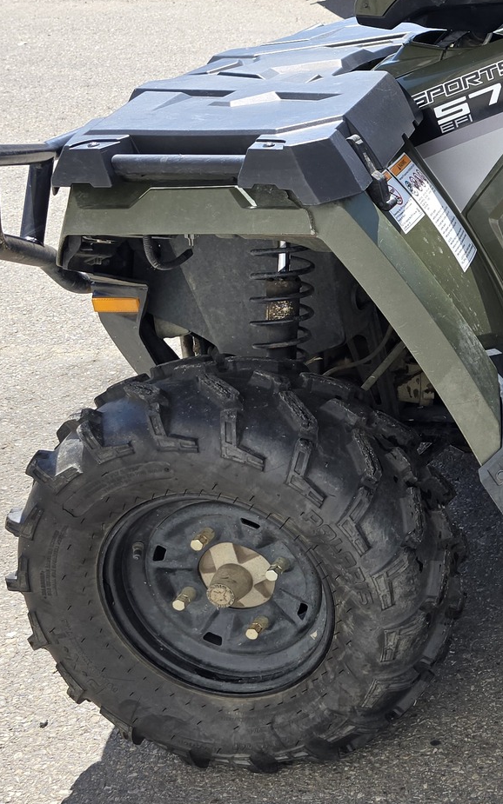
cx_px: 790
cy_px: 336
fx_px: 1185
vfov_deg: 37.4
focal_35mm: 54
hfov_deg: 20.1
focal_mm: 6.3
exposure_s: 1/297
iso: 12
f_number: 1.7
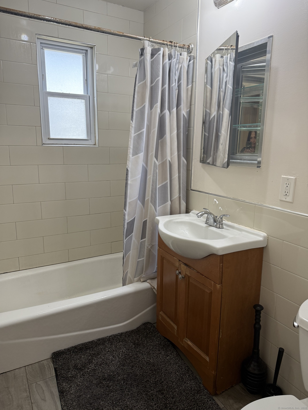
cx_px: 154
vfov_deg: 71.6
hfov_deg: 56.8
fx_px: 285
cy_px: 205
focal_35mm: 24
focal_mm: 6.76
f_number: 1.78
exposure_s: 1/60
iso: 160
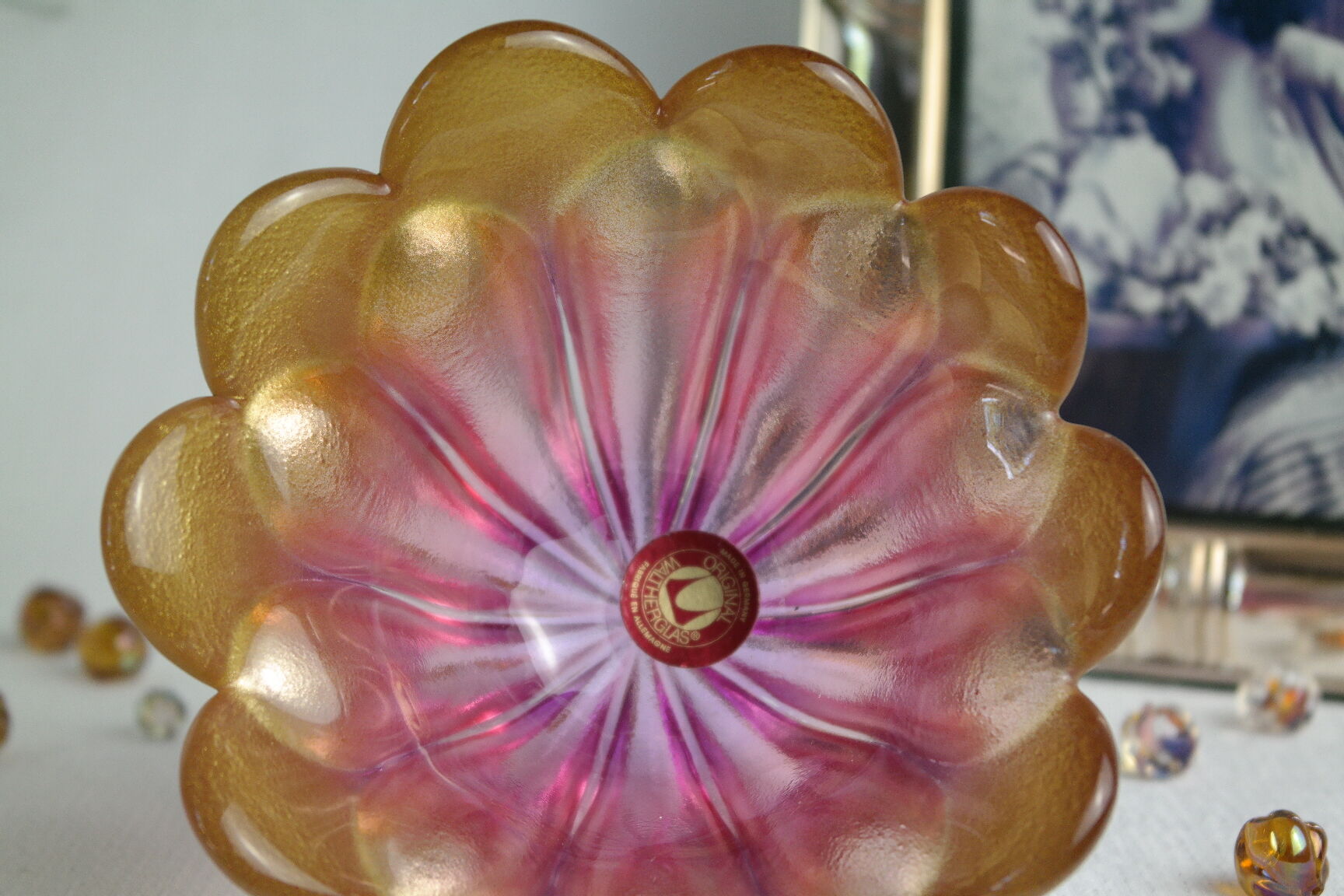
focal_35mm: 77
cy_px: 448
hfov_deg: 26.3
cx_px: 672
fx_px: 2874
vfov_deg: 17.7
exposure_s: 1/80
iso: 400
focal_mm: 50
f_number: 5.6
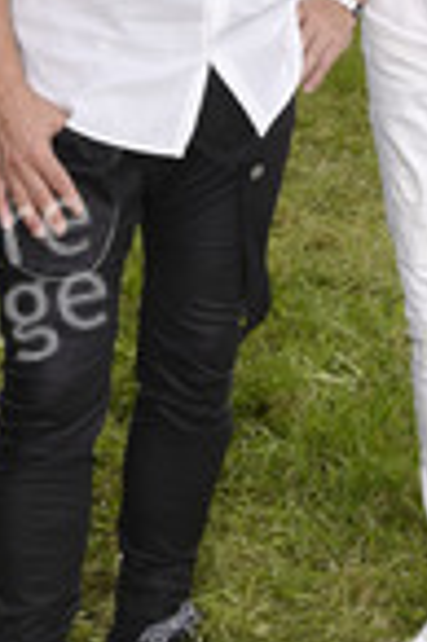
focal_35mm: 96
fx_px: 1712
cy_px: 84
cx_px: 361
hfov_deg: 14.1
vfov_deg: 20.9
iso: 320
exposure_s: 1/160
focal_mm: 35
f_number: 7.1
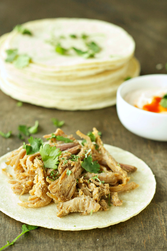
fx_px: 523
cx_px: 84
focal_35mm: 75
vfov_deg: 27.0
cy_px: 126
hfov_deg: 18.2
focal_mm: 50
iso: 1000
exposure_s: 1/125
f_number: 4.5
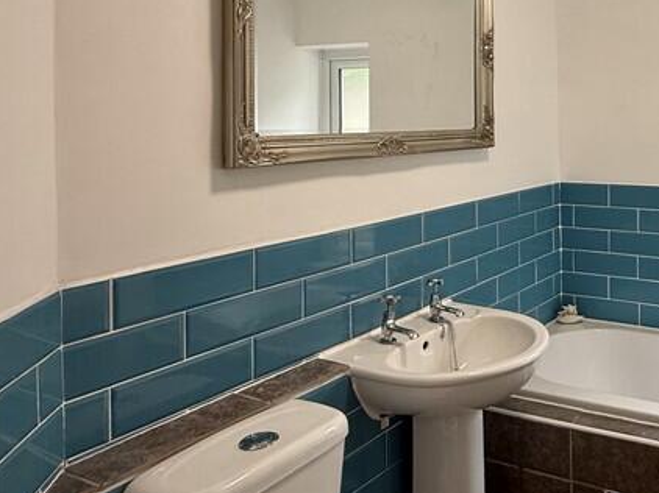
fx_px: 647
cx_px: 570
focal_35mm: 34
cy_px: 117
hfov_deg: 49.2
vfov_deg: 40.5
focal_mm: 2.22
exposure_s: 1/100
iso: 160
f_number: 2.2
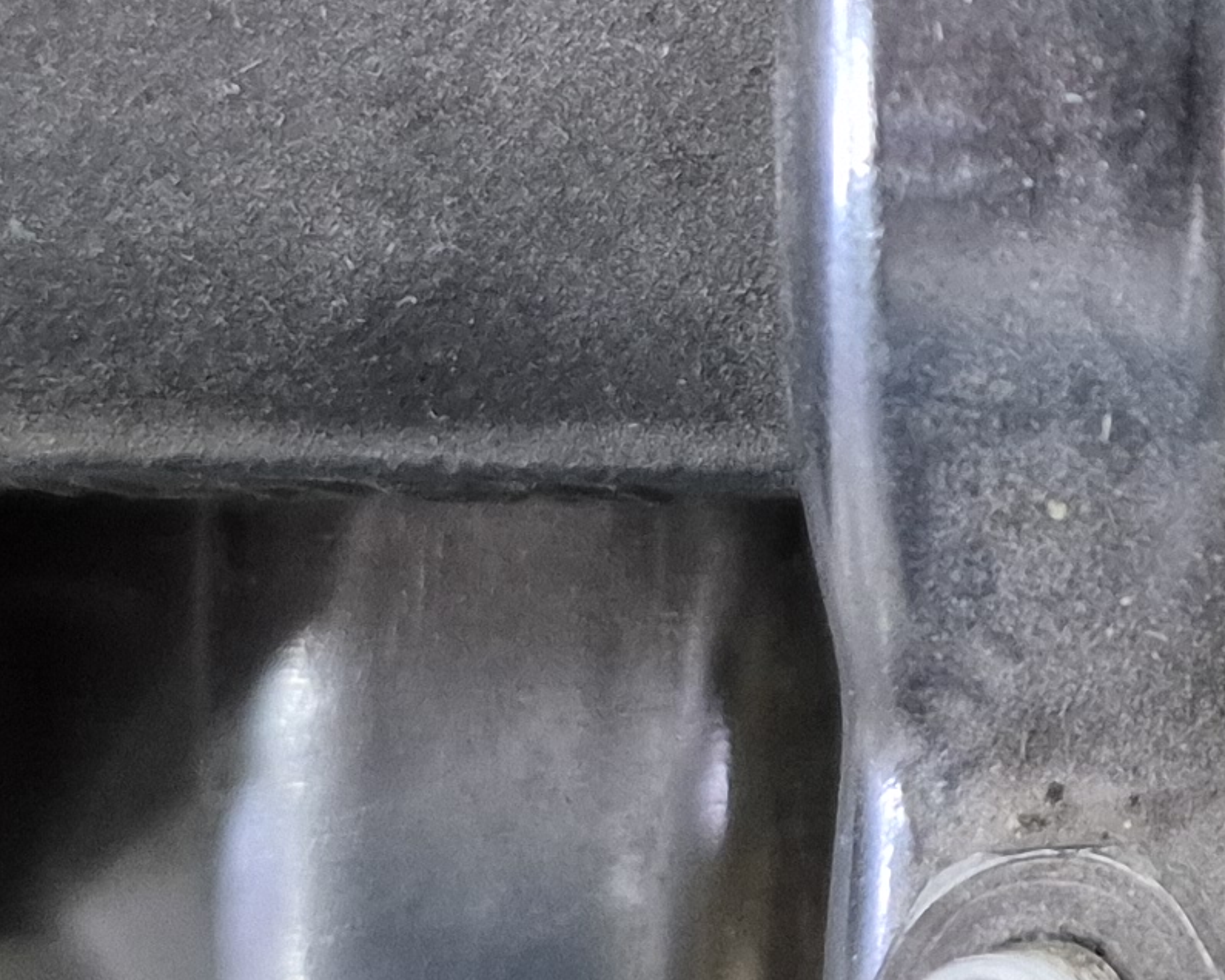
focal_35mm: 113
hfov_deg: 16.0
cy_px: -302
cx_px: 1663
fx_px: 4097
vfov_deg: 13.2
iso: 1000
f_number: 1.8
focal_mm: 5.4
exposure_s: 1/120
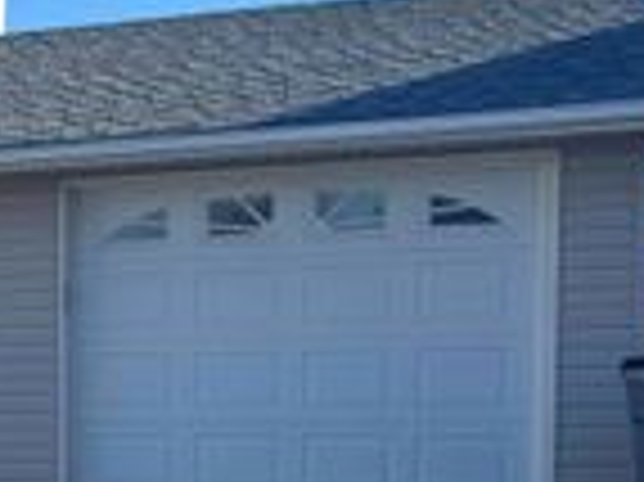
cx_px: -410
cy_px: 439
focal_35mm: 84
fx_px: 1561
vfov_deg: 17.3
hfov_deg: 19.3
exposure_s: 1/2041
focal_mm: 6.76
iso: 80
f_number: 1.78
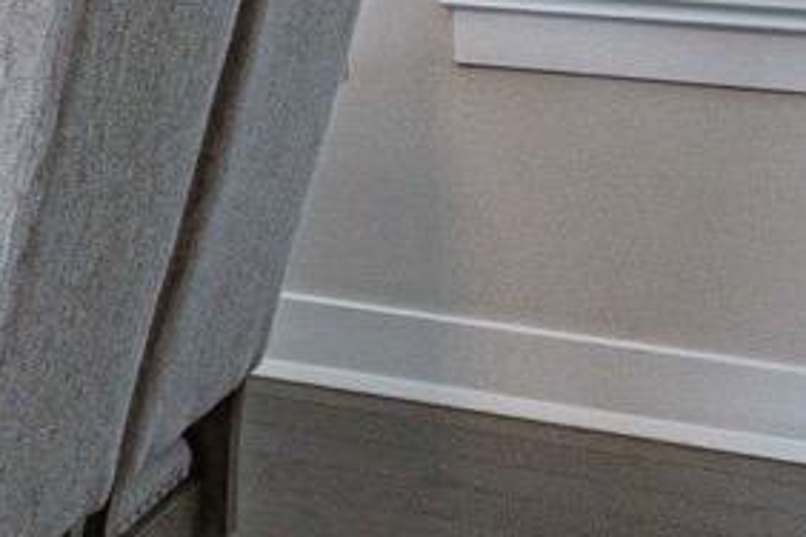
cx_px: -1012
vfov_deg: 11.2
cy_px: -324
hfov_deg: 13.7
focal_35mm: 116
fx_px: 2597
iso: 1250
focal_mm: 16
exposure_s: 1/2000
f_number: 4
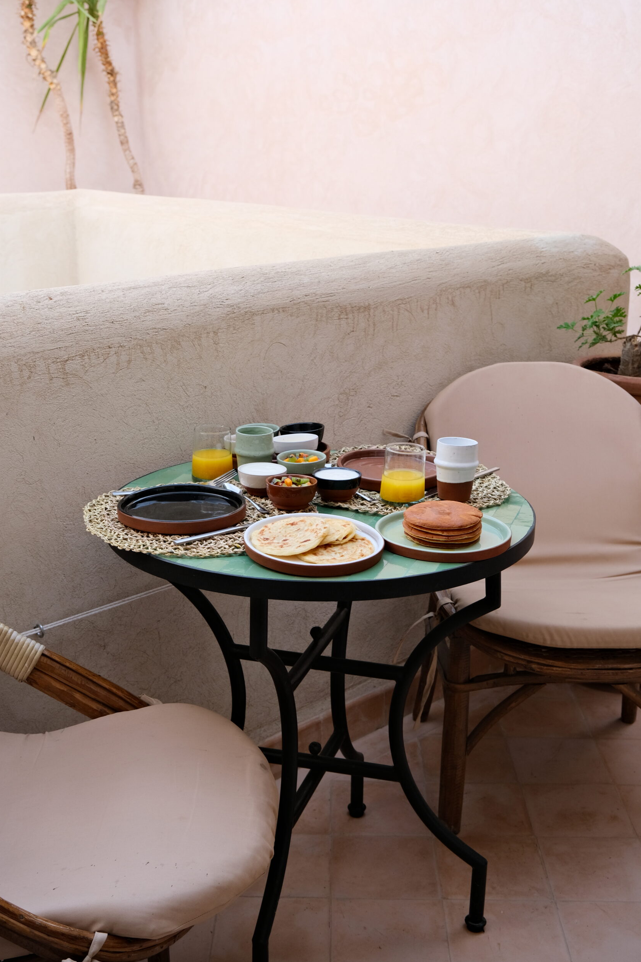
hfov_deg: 31.9
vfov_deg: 46.4
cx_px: 320
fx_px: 1122
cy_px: 472
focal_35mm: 42
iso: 320
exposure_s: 1/160
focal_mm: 27.5
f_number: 5.6
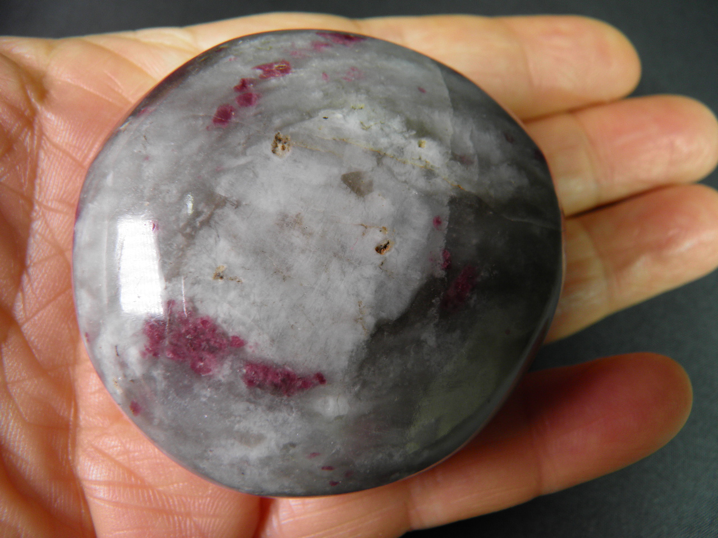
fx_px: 581
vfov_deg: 49.7
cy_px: 269
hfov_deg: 63.4
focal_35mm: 28
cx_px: 359
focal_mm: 4.9
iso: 50
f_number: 3.6
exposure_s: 1/50
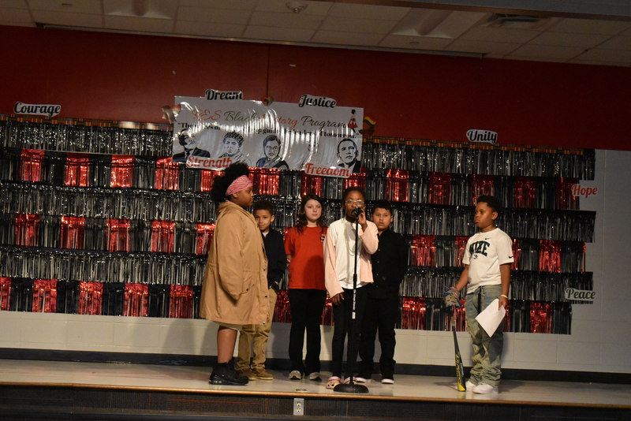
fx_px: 1446
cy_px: 210
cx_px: 316
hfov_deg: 24.6
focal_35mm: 82
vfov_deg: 16.6
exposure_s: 1/100
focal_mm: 55
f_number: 7.1
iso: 5600
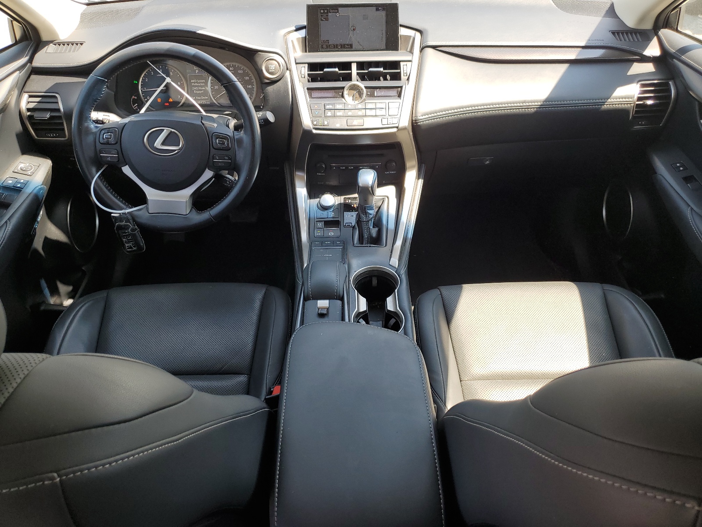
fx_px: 527
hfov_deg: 67.3
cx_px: 351
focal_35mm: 26
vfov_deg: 53.1
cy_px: 264
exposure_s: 1/263
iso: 50
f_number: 1.5
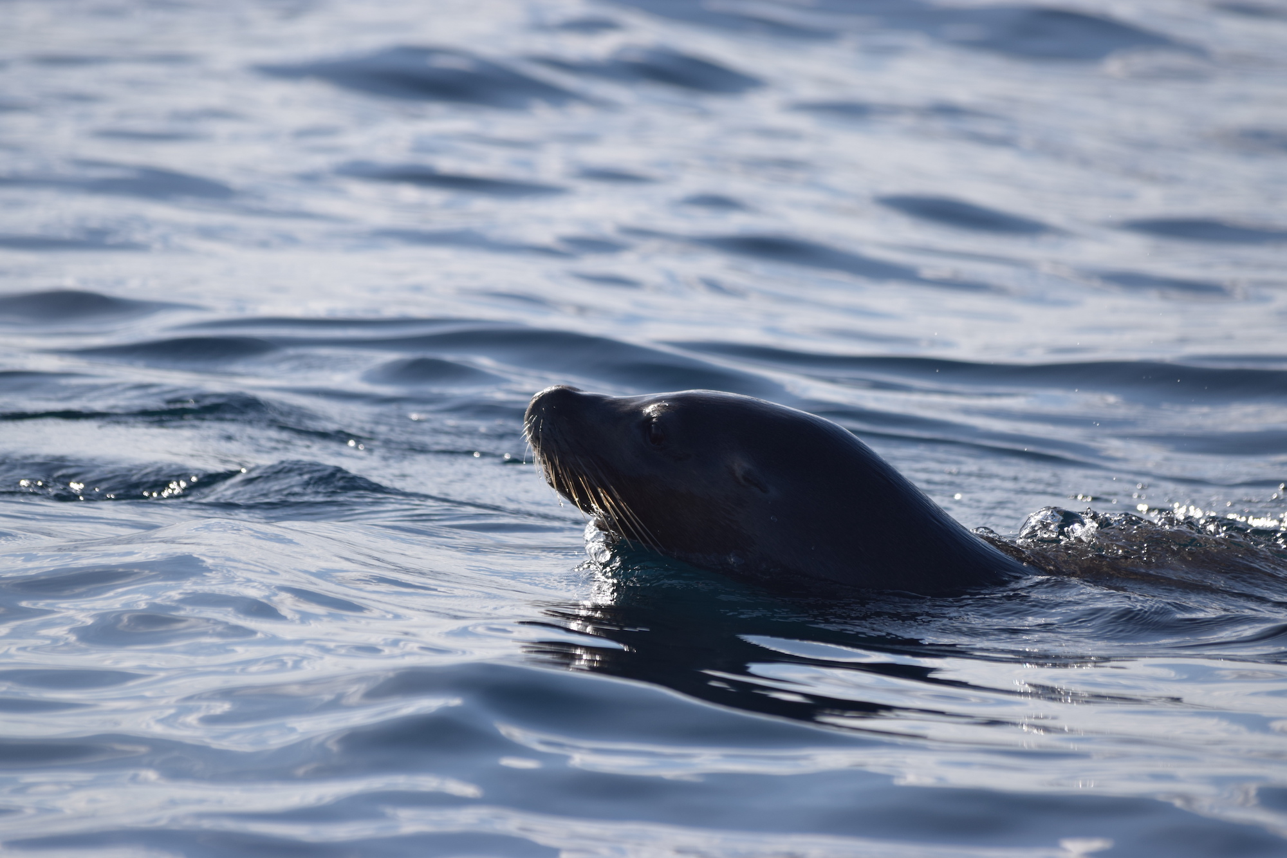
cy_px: 429
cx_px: 644
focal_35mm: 330
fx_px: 11796
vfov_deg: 4.2
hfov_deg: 6.2
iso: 200
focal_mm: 220
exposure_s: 1/2000
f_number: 5
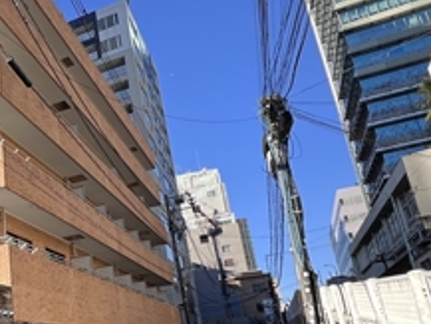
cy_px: 217
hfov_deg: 44.1
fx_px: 448
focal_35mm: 36
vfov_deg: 39.2
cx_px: 4
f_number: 1.8
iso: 32
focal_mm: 1.57
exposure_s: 1/576
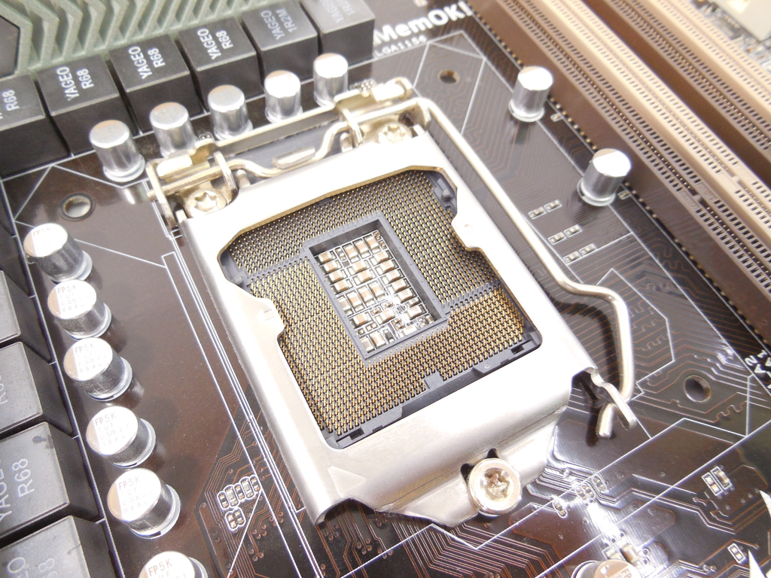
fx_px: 557
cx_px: 386
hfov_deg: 69.4
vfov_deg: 54.9
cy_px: 289
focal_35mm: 25
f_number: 3.1
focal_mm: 4.5
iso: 220
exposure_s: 1/30
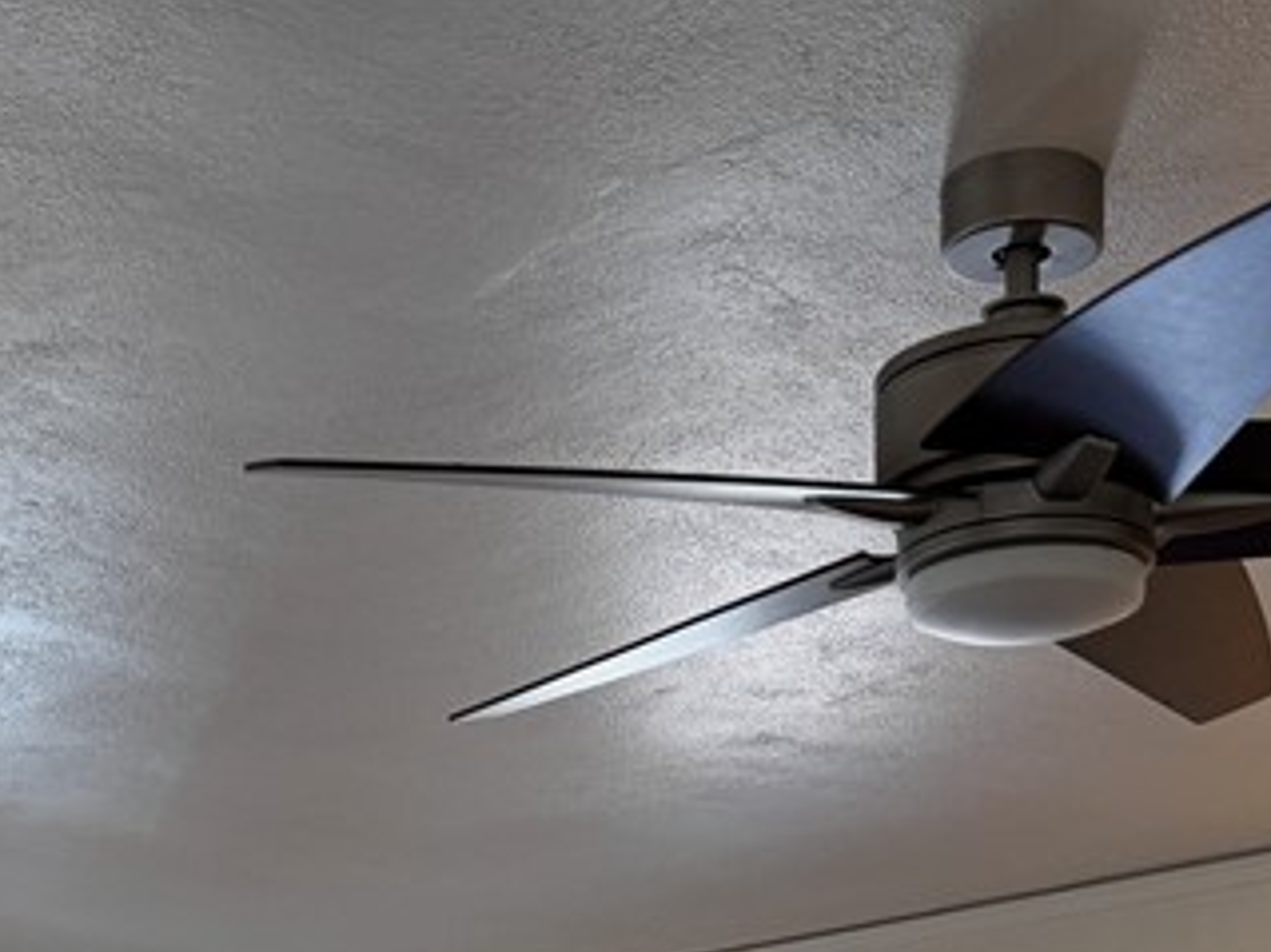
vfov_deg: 17.1
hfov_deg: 25.2
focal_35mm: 77
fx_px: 2826
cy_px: 1458
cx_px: 410
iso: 160
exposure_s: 1/60
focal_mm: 6.76
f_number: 1.78
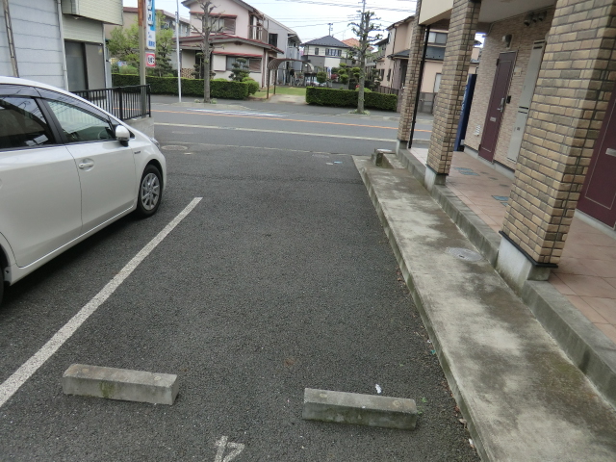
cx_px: 308
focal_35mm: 24
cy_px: 231
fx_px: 427
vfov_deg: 56.8
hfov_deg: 71.6
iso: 80
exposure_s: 1/640
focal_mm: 4.3
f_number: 3.2
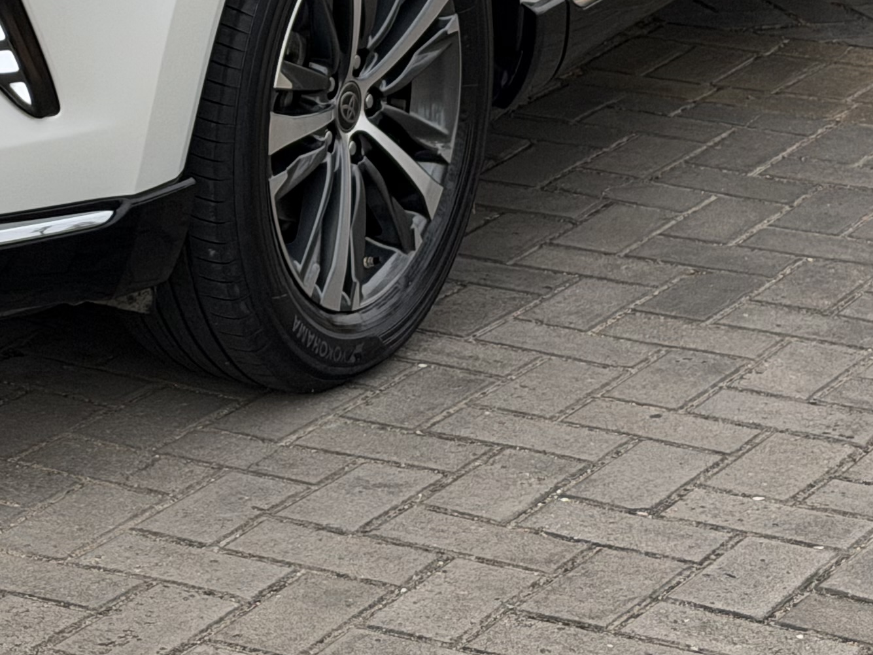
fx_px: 3657
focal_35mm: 145
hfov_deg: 13.5
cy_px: -315
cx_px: 52
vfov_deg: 9.9
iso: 64
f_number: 1.78
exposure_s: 1/1883
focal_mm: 6.76
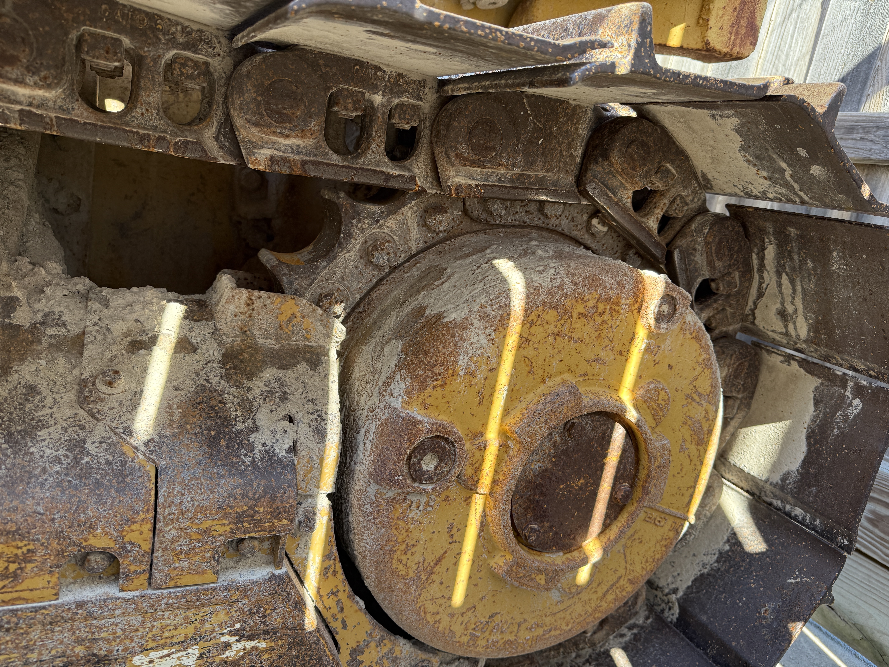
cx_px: 444
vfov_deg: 56.8
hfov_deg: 71.6
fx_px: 616
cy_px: 334
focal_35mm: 24
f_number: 1.78
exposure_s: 1/227
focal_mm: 6.76
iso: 160
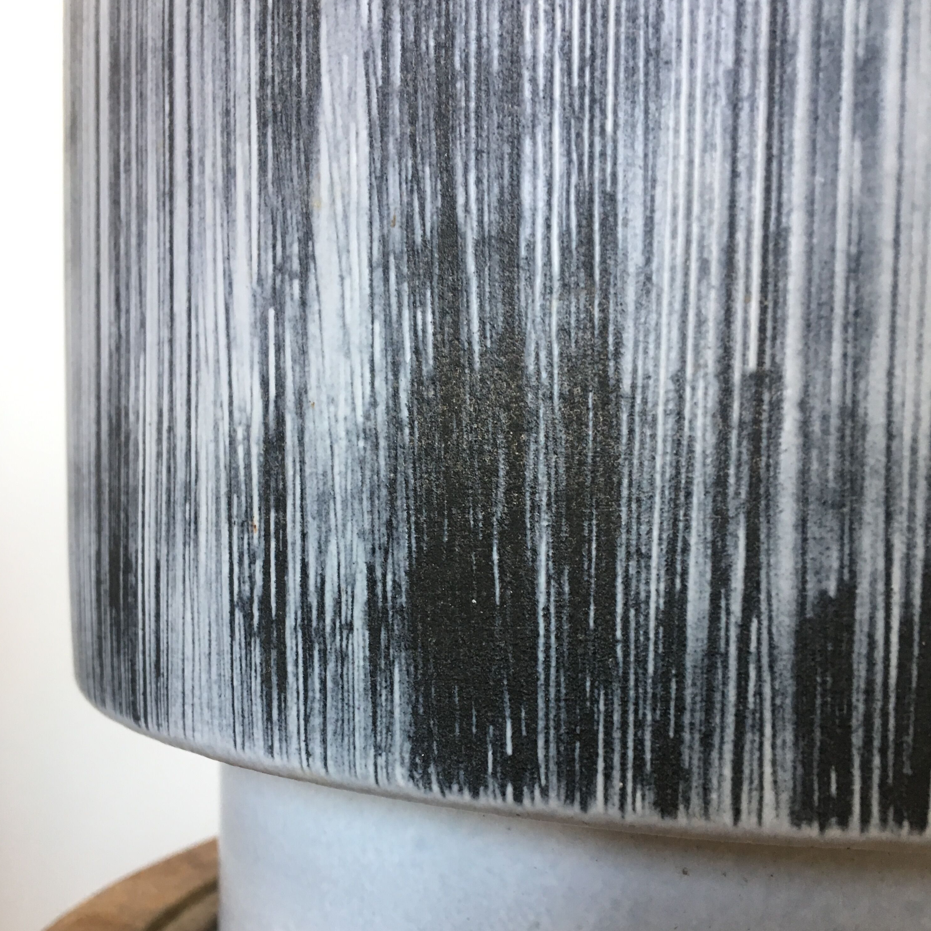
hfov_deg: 47.2
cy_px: 588
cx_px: 455
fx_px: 1065
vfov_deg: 46.8
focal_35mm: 35
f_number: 2.2
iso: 100
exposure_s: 1/33
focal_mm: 4.15
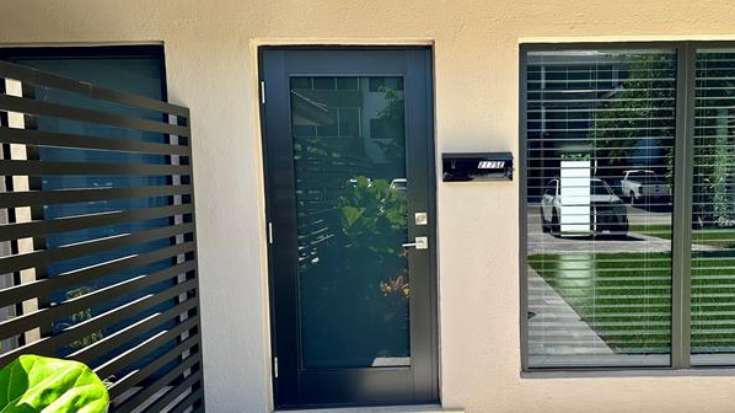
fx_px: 682
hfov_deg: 55.7
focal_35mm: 35
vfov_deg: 33.6
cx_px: 474
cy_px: 252
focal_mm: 6.86
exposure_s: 1/1916
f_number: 1.78
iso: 80
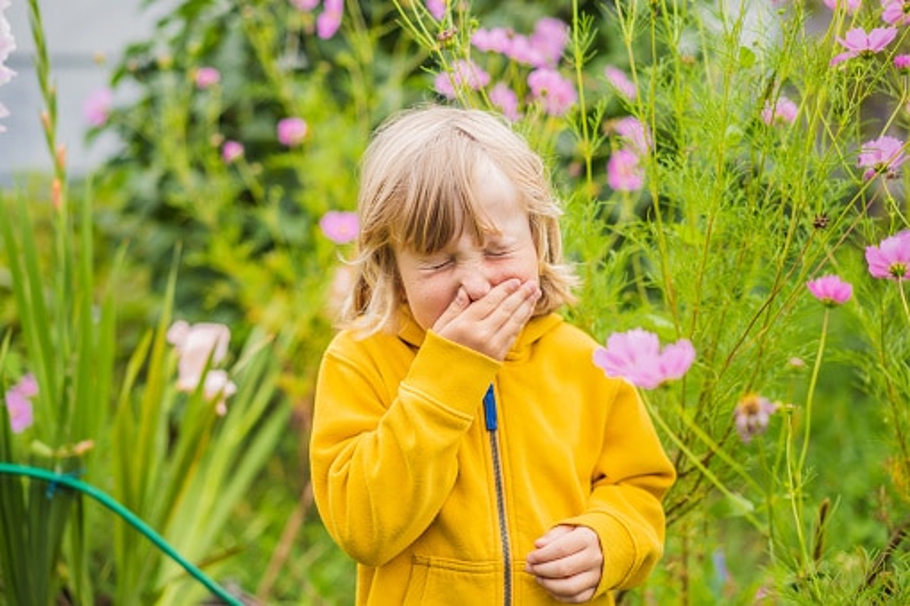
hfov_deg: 36.3
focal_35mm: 55
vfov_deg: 24.6
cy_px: 303
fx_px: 1390
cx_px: 455
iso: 100
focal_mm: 55
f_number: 2.2
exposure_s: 1/500
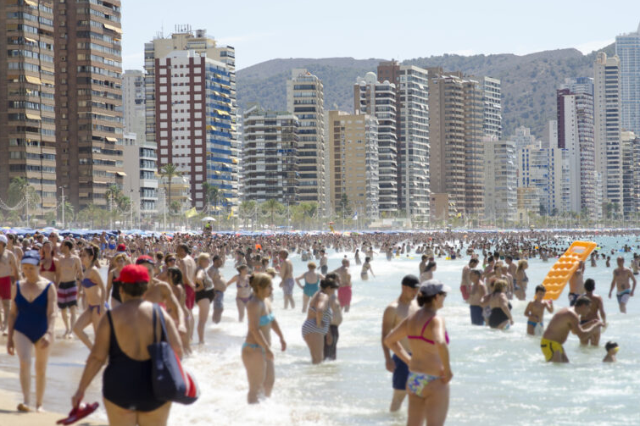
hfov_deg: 15.8
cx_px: 323
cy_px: 211
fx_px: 2302
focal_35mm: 130
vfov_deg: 10.6
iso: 100
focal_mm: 85
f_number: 6.3
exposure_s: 1/500
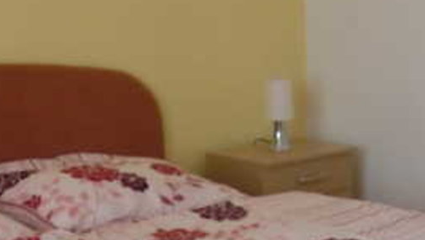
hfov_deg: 22.6
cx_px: 154
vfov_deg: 12.3
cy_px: 348
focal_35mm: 94
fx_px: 1059
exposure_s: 1/60
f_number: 2.8
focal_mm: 6.3
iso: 250
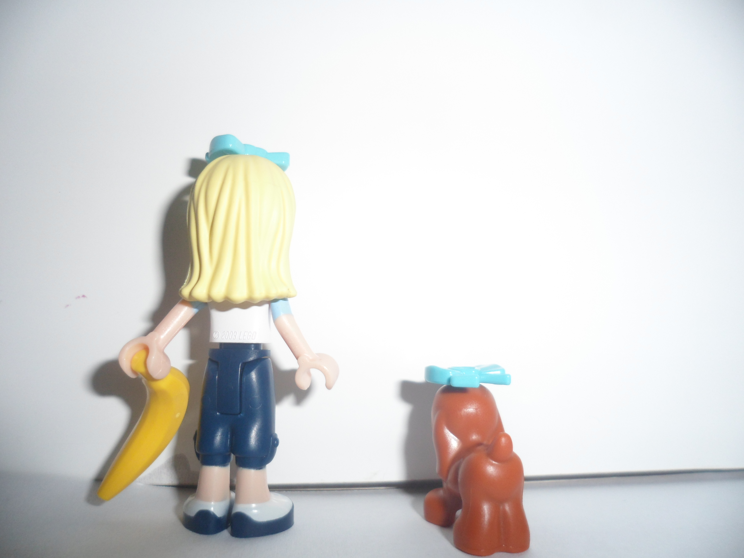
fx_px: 559
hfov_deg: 67.3
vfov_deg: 53.1
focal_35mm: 26
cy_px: 279
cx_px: 372
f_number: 9.4
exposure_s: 1/15
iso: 100
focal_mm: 4.9
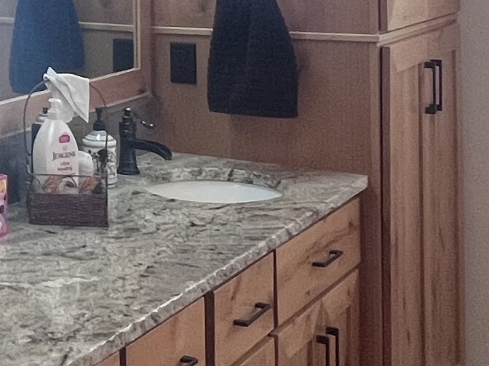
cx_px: -249
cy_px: -67
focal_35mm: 78
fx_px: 1102
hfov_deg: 21.1
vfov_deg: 18.0
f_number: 1.8
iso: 125
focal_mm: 1.57
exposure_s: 1/120
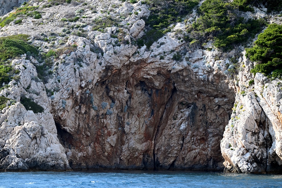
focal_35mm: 195
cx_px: 141
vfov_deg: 7.0
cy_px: 94
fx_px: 1528
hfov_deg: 10.5
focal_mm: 195
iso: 400
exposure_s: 1/800
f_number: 5.3
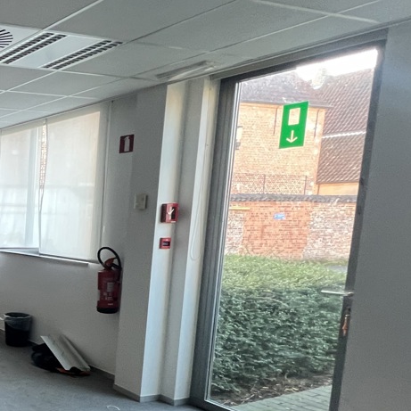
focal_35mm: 34
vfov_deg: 47.9
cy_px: 264
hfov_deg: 31.9
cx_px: -162
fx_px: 457
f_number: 1.8
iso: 250
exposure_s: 1/50
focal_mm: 1.57
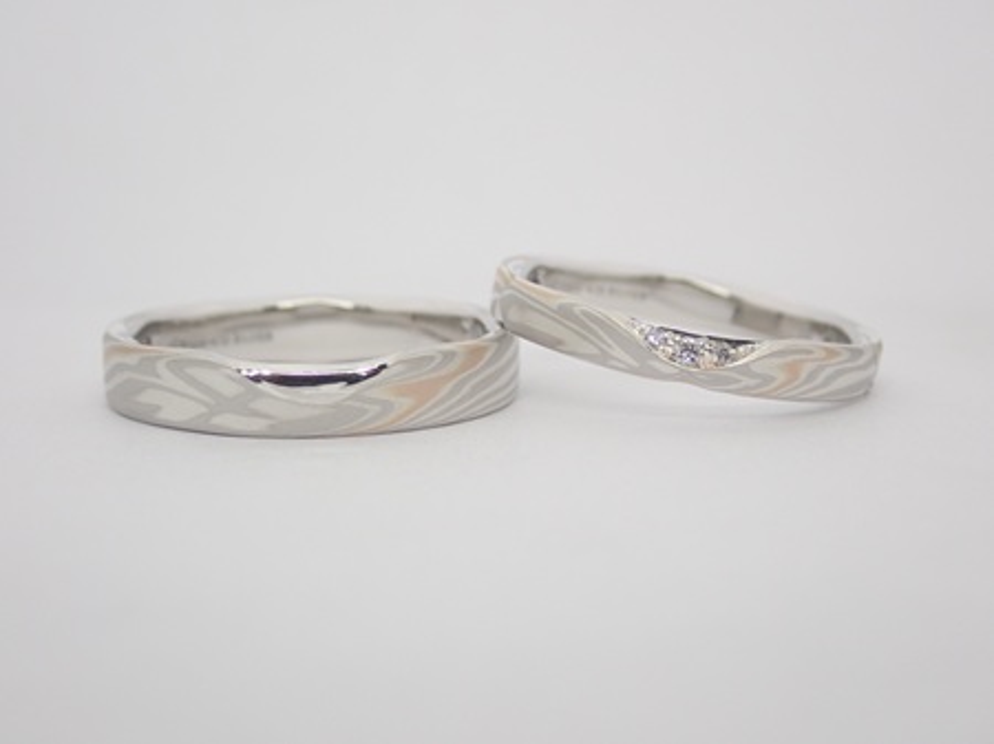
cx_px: 497
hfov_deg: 25.3
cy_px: 372
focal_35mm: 77
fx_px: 2210
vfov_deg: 19.1
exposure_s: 1/125
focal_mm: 13.65
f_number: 4.1
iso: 200
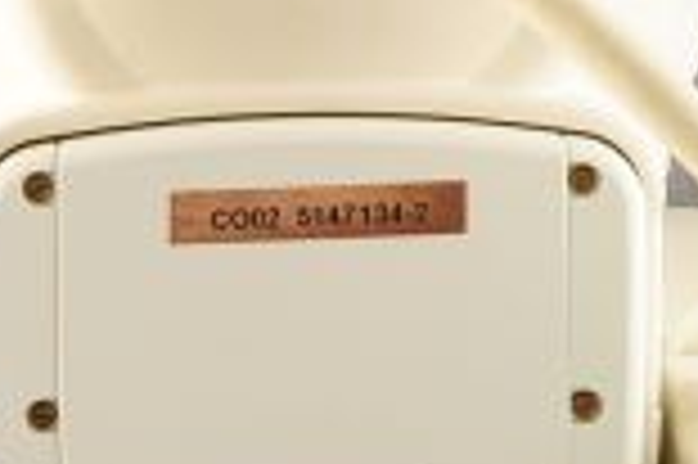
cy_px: -187
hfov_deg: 10.6
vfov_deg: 7.0
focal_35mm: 194
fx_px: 3757
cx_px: 342
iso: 1600
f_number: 11
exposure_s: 1/160
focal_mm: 50
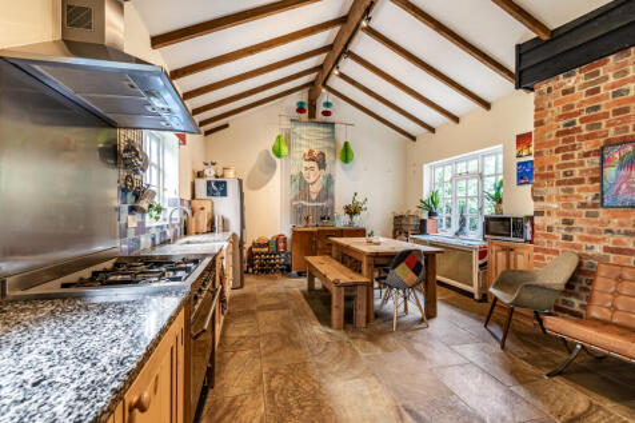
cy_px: 212
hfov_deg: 96.8
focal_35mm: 16
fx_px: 282
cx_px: 318
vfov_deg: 73.7
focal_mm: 16
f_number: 9
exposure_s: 1/4
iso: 200
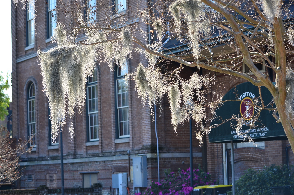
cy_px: 98
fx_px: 794
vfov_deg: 14.0
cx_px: 147
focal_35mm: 98
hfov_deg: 21.0
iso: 200
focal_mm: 65
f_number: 5
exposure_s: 1/400
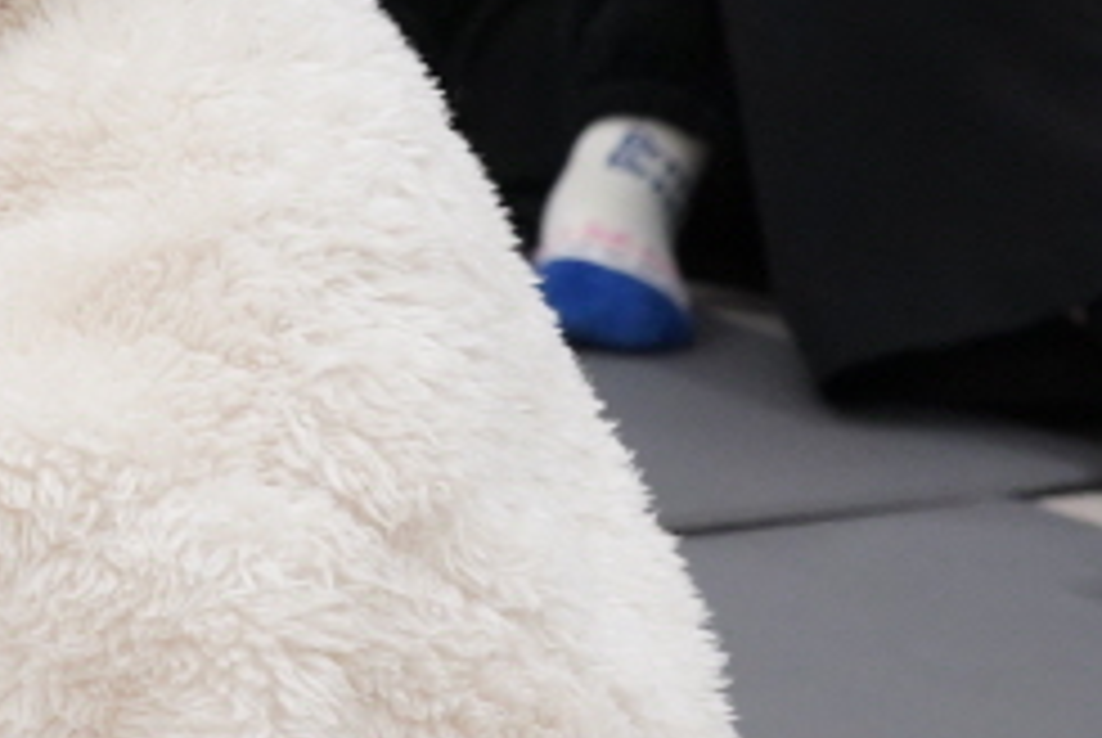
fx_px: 4873
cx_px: -382
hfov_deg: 12.5
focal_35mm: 159
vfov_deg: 8.5
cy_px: -335
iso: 2500
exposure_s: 1/40
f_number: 9
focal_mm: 30
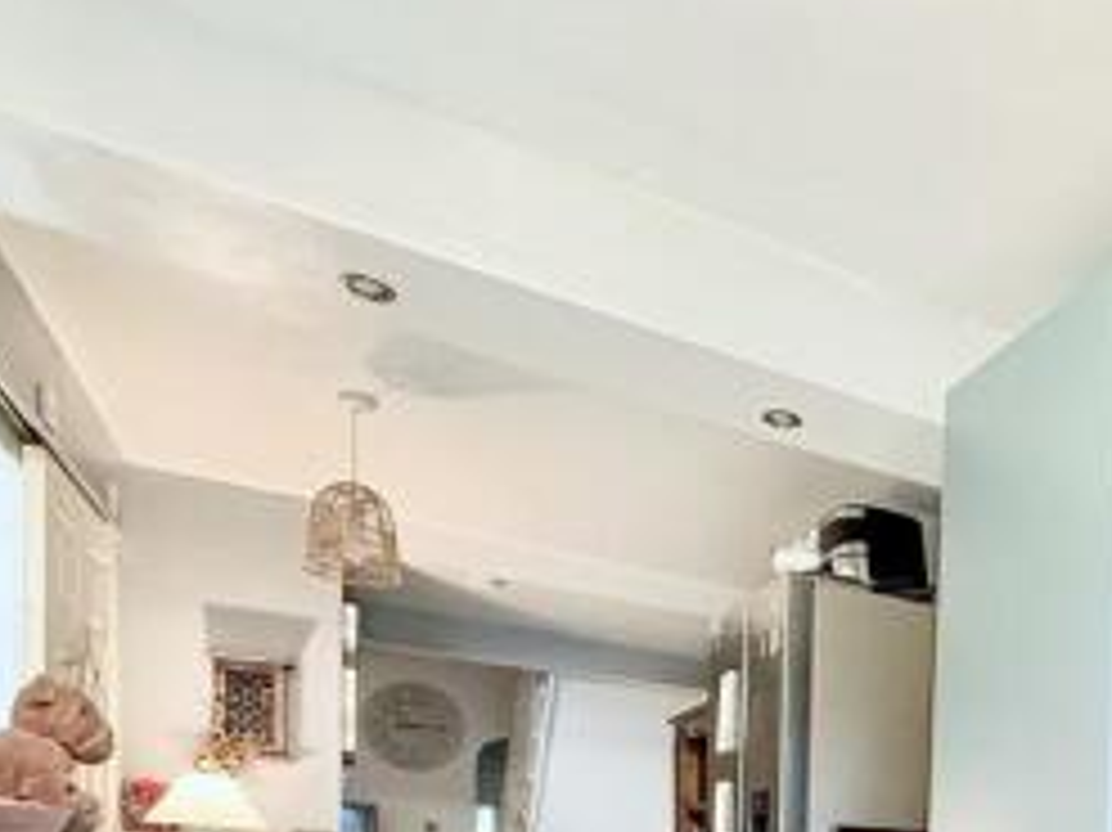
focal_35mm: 33
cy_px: 929
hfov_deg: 47.4
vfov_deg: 36.0
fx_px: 1060
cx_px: 1074
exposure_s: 1/50
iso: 640
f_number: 2.2
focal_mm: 2.22
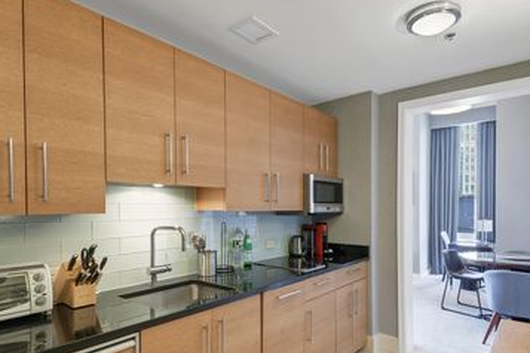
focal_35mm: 21
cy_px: 211
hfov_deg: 81.2
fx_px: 309
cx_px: 270
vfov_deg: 59.0
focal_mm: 10
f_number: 8
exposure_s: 1/3.33
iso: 320
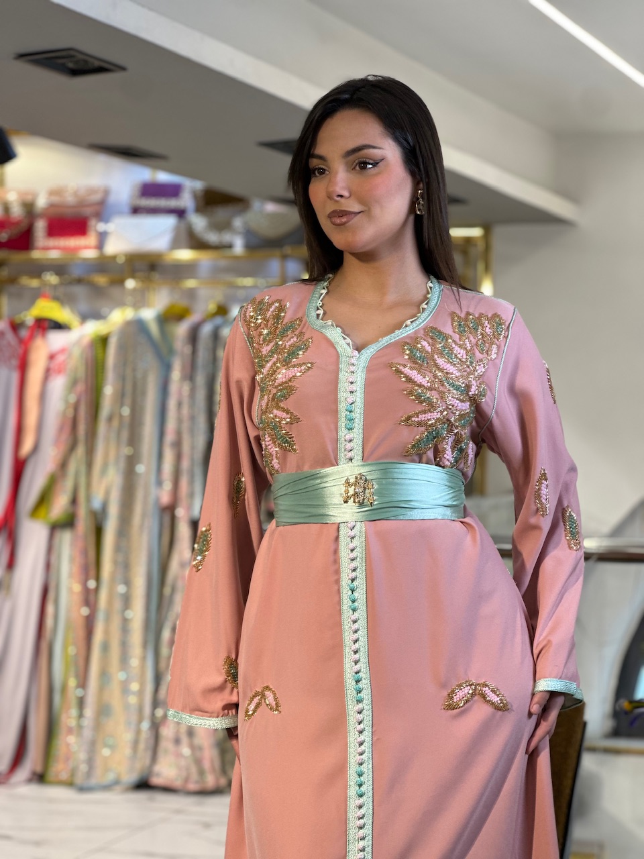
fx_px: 1910
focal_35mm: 77
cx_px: 322
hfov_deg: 19.1
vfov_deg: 25.3
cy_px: 430
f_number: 2.8
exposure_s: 1/100
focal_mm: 9
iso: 64
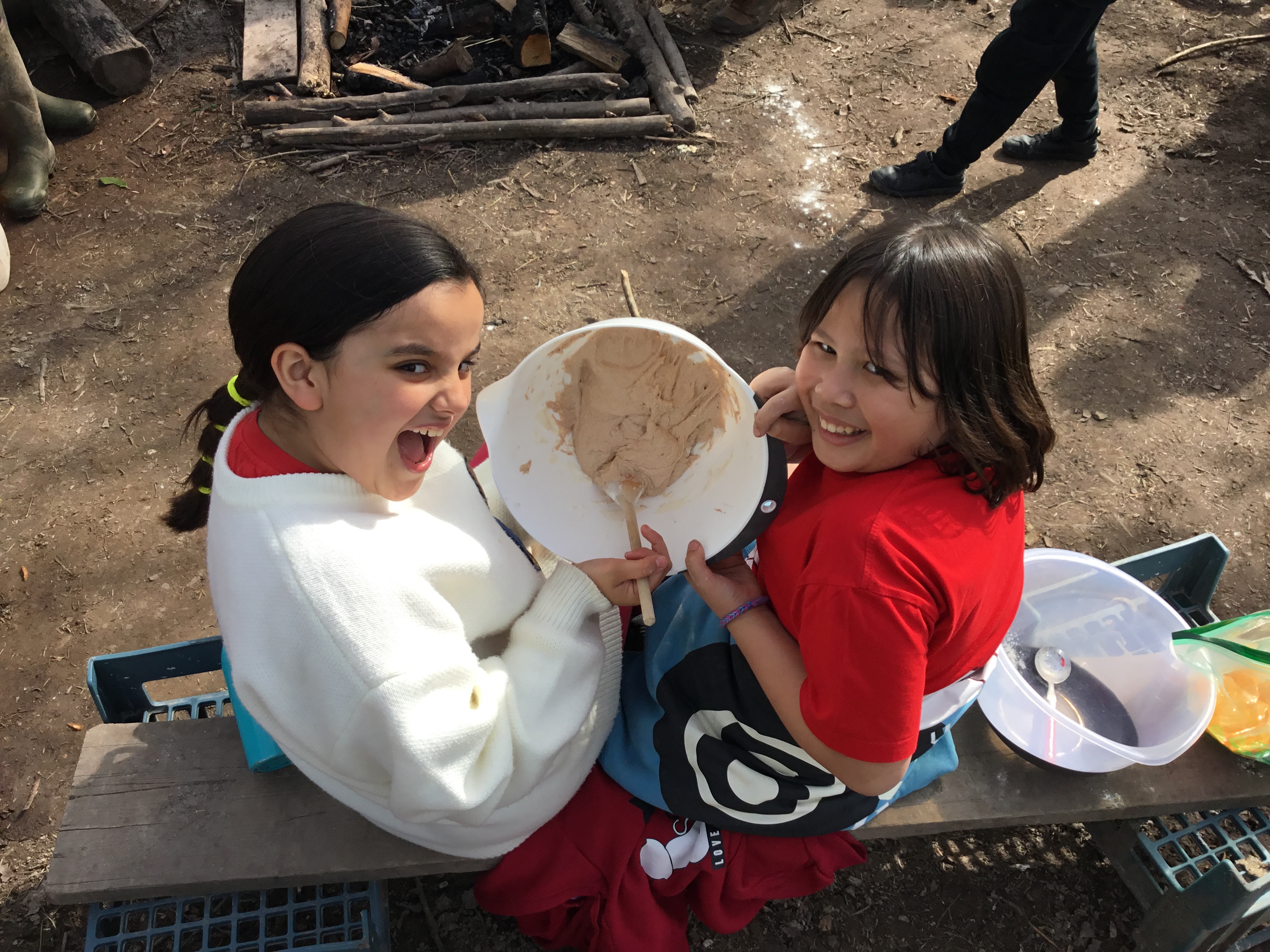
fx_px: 1137
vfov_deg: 45.4
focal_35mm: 31
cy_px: 476
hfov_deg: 58.4
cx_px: 635
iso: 25
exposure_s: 1/357
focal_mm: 3.3
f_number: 2.4
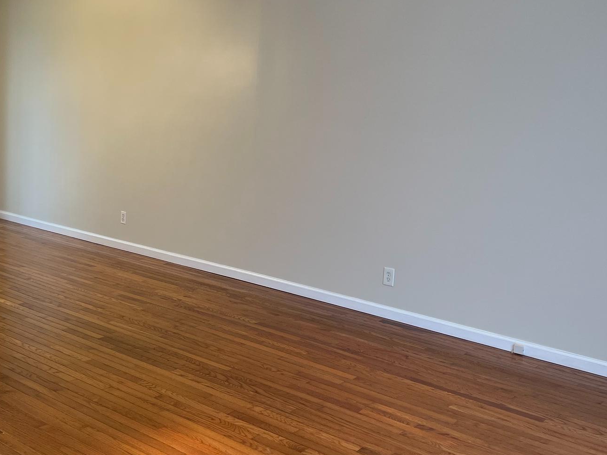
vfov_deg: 35.1
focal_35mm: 41
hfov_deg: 45.8
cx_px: 293
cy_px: 228
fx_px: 719
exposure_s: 1/120
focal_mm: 5.7
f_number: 1.5
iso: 100
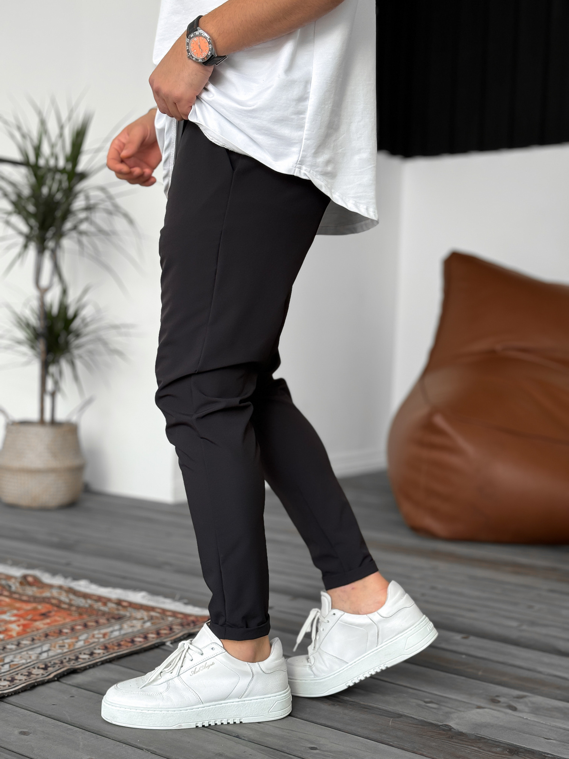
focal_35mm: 48
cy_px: 380
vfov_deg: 39.7
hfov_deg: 30.3
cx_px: 284
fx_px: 1052
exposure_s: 1/90
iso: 100
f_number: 1.8
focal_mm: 6.86
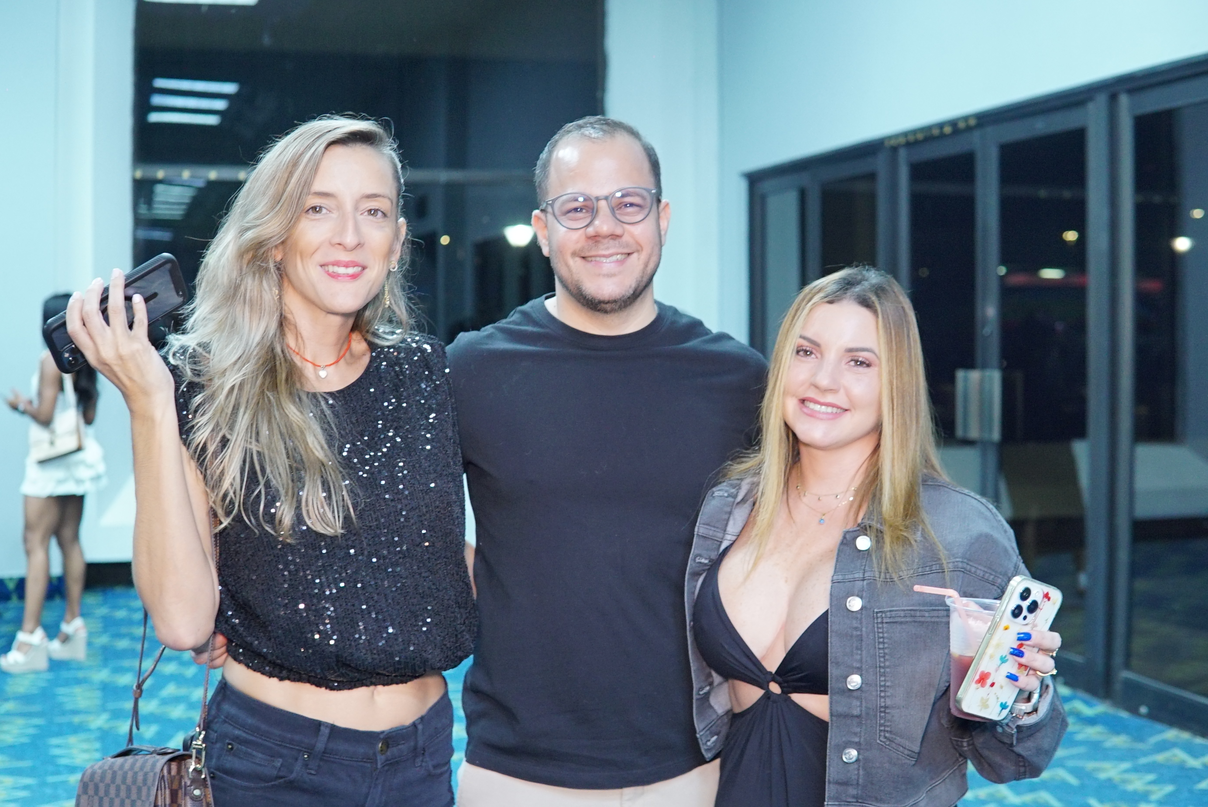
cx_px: 604
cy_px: 404
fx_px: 1511
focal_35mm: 45
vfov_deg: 29.9
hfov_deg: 43.6
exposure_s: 1/50
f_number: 3.2
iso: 1600
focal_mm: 30
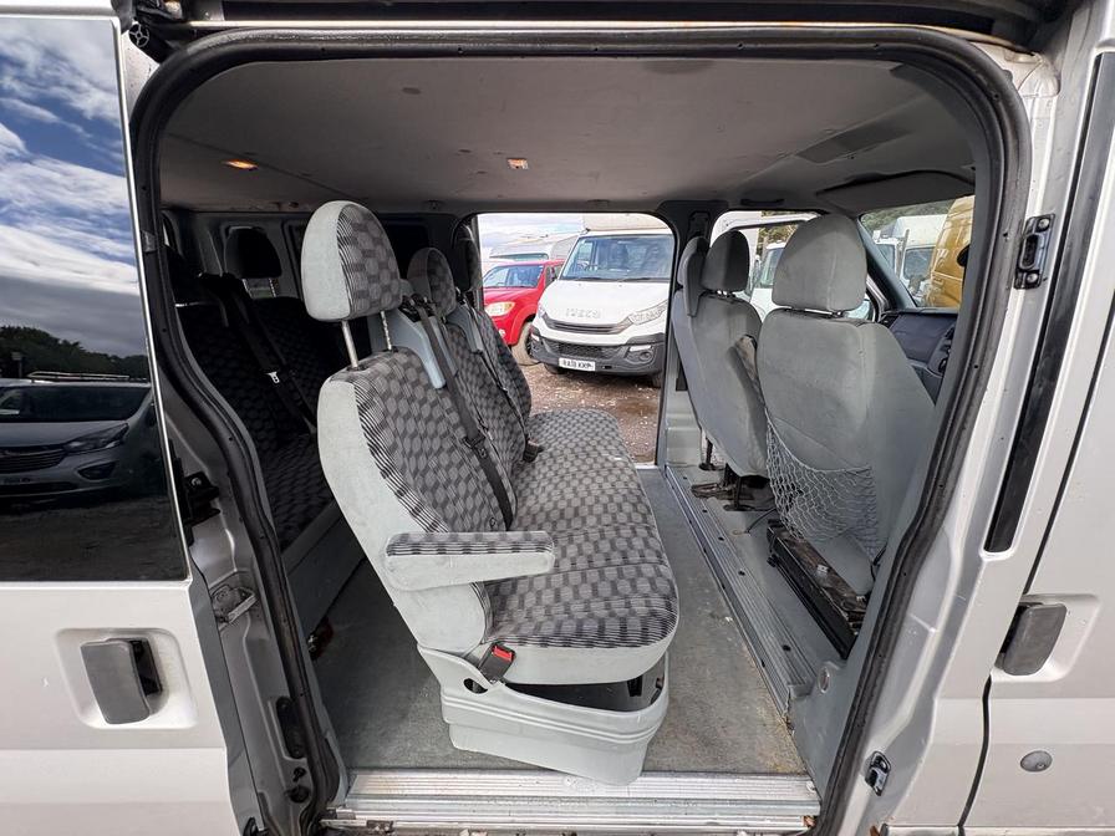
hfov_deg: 102.1
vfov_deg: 85.7
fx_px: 451
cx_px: 558
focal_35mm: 14
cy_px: 418
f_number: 2.2
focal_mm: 2.22
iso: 64
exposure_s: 1/269
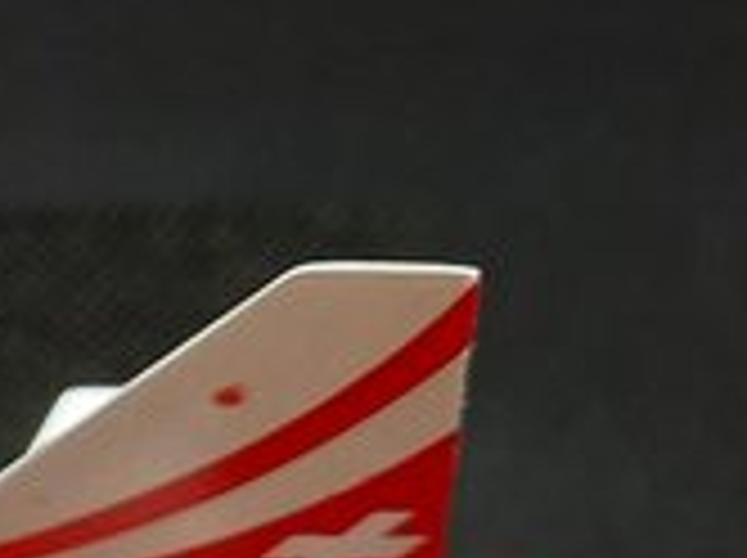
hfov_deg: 13.3
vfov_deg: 12.5
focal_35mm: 116
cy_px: 652
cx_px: -963
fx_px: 2500
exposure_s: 1/50
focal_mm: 5.23
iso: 200
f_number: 1.8
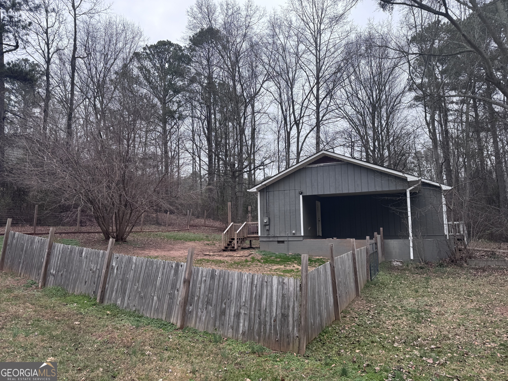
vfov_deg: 56.8
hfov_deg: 71.6
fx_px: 352
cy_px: 190
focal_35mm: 24
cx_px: 254
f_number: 1.78
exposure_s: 1/621
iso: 80
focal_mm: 6.76
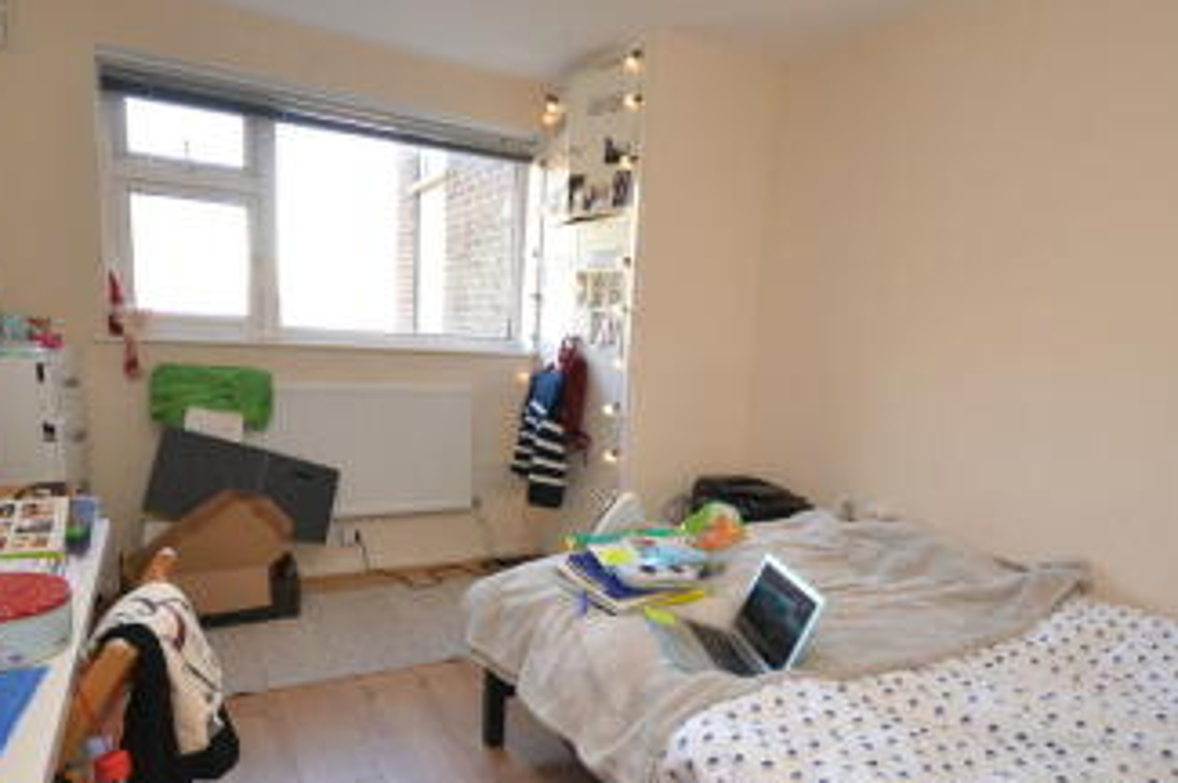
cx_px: 638
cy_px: 455
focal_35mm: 22
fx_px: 719
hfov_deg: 78.5
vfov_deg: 56.8
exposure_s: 1/60
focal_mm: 10
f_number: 4
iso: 400
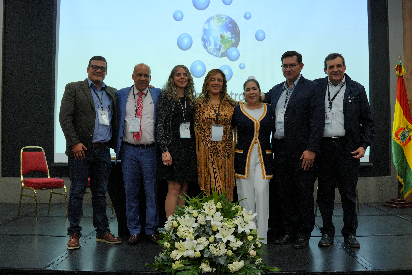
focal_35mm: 36
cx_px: 206
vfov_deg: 36.9
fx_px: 412
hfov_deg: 53.1
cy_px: 138
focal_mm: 24
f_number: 2.8
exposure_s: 1/100
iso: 1000
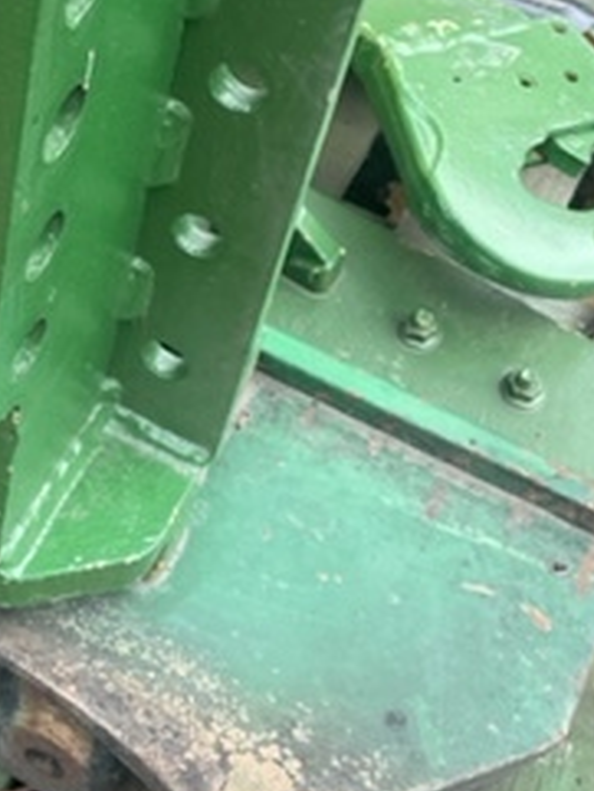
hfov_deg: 20.1
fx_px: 1577
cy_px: 151
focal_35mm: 69
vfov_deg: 27.6
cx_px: -105
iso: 50
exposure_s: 1/376
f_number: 1.6
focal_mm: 4.2
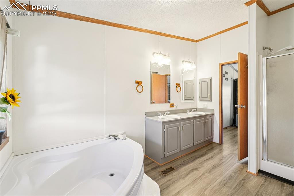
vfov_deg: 77.3
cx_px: 147
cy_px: 98
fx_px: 122
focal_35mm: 15
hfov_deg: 100.4
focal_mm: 10
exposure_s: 1/5
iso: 800
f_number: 8
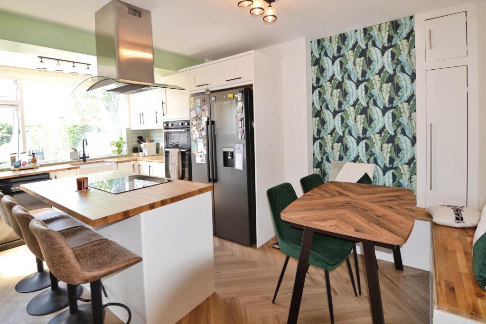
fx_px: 223
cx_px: 243
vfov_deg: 72.1
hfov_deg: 95.0
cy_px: 162
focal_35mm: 16
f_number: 4
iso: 400
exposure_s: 1/80
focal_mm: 11
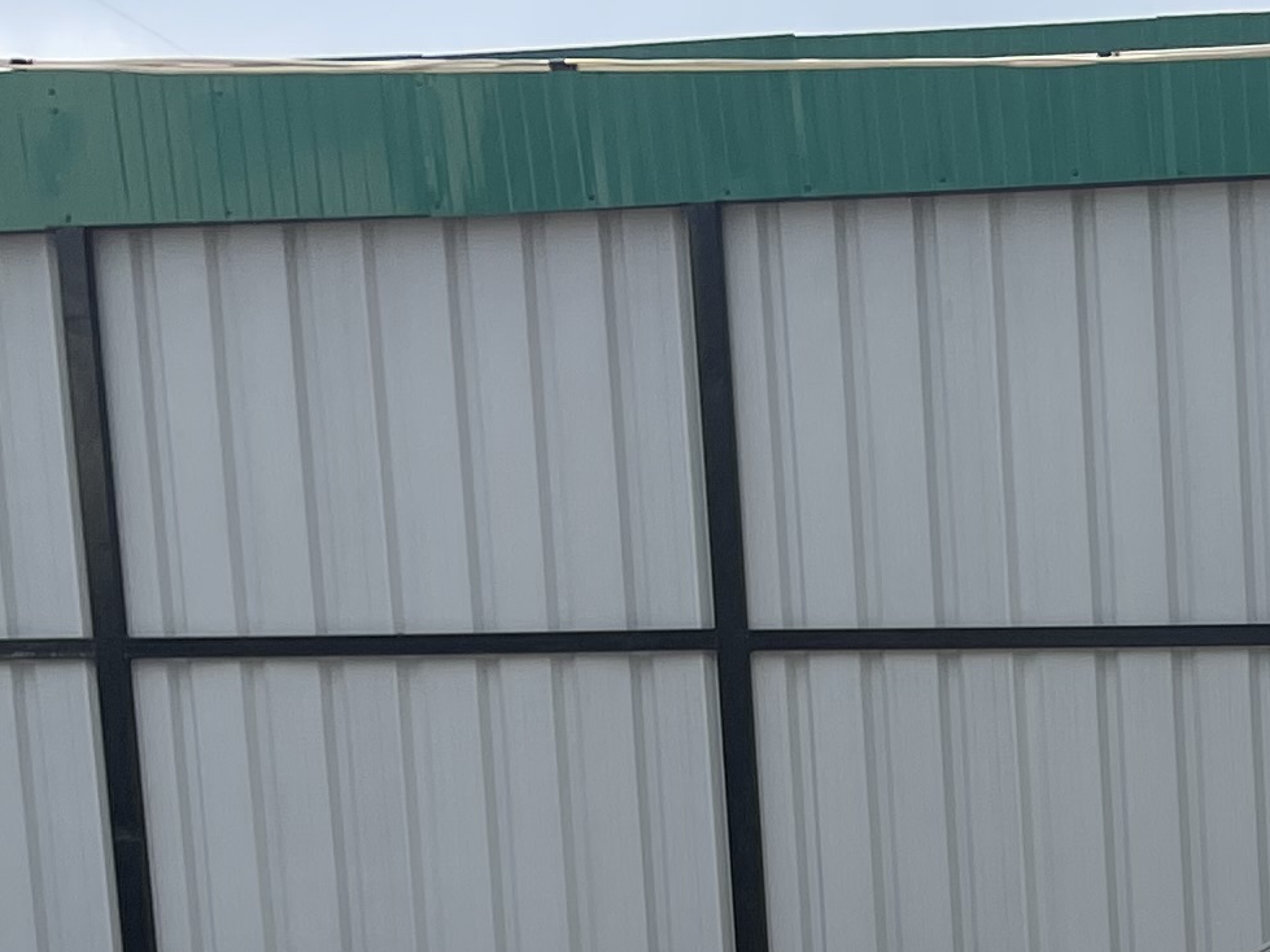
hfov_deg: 17.4
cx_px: 1843
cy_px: 1748
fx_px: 3778
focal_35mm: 103
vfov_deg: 12.9
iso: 32
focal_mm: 5.1
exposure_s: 1/3257
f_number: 1.6
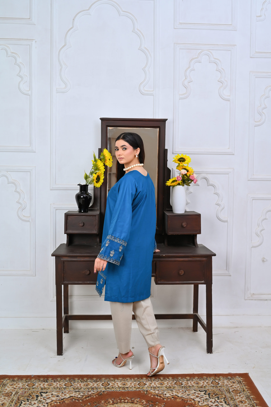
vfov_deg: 54.5
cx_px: 136
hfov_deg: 37.8
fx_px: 396
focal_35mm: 35
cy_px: 204
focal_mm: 35
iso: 250
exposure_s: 1/160
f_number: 4
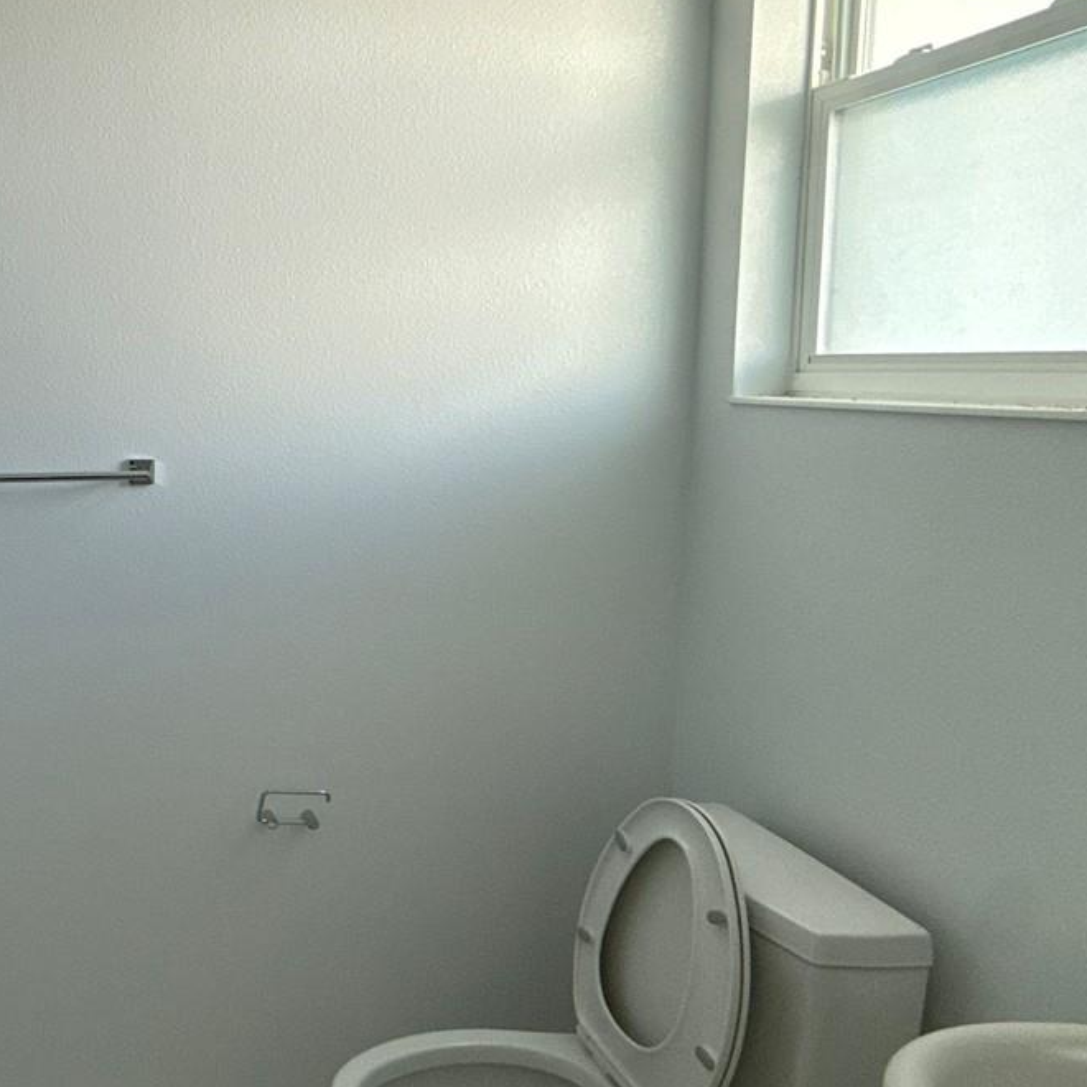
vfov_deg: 54.0
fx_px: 1066
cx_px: 44
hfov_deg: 46.8
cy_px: 496
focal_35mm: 30
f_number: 2.2
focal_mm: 2.22
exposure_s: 1/99
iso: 200
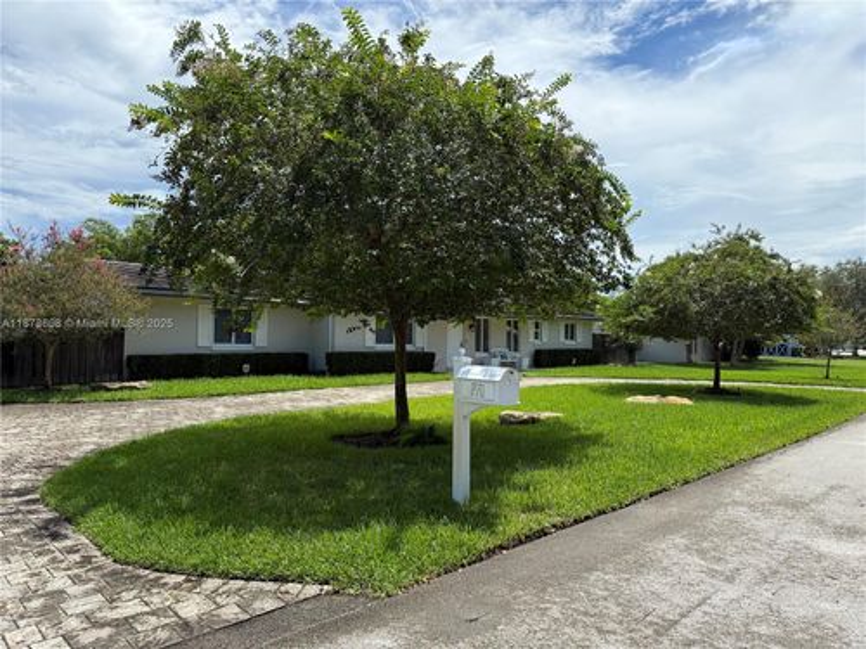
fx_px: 600
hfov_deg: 71.6
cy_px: 324
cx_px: 433
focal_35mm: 24
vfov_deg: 56.8
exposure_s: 1/5319
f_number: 1.78
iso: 100
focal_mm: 6.76
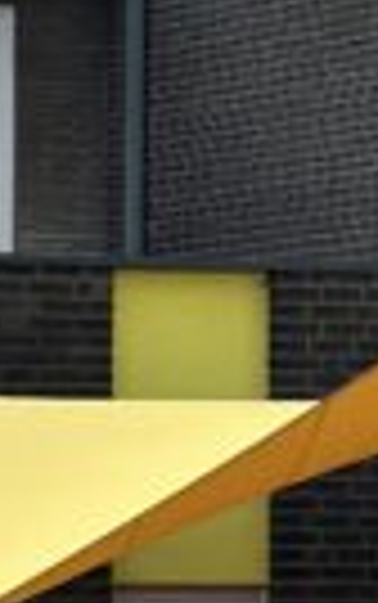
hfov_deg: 3.4
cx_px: 324
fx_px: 6398
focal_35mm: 389
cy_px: -180
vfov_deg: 5.4
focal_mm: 6.86
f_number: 1.78
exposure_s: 1/3876
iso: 100
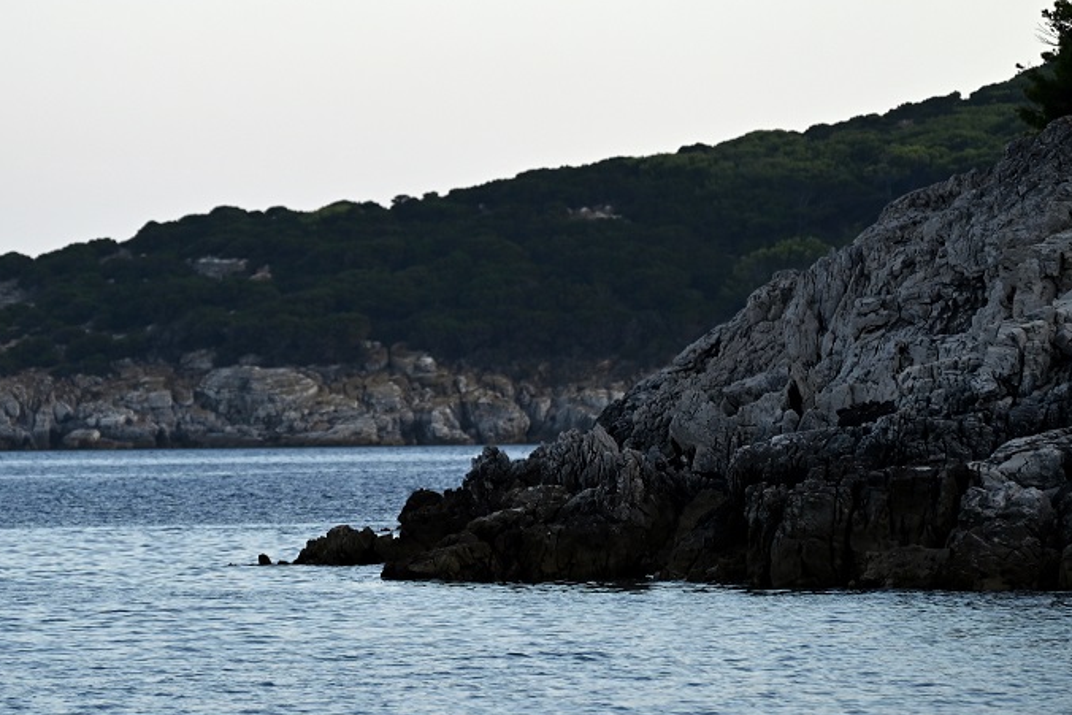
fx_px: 9739
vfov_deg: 4.2
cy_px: 159
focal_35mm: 327
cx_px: 371
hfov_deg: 6.3
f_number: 5
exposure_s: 1/1000
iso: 220
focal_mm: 170
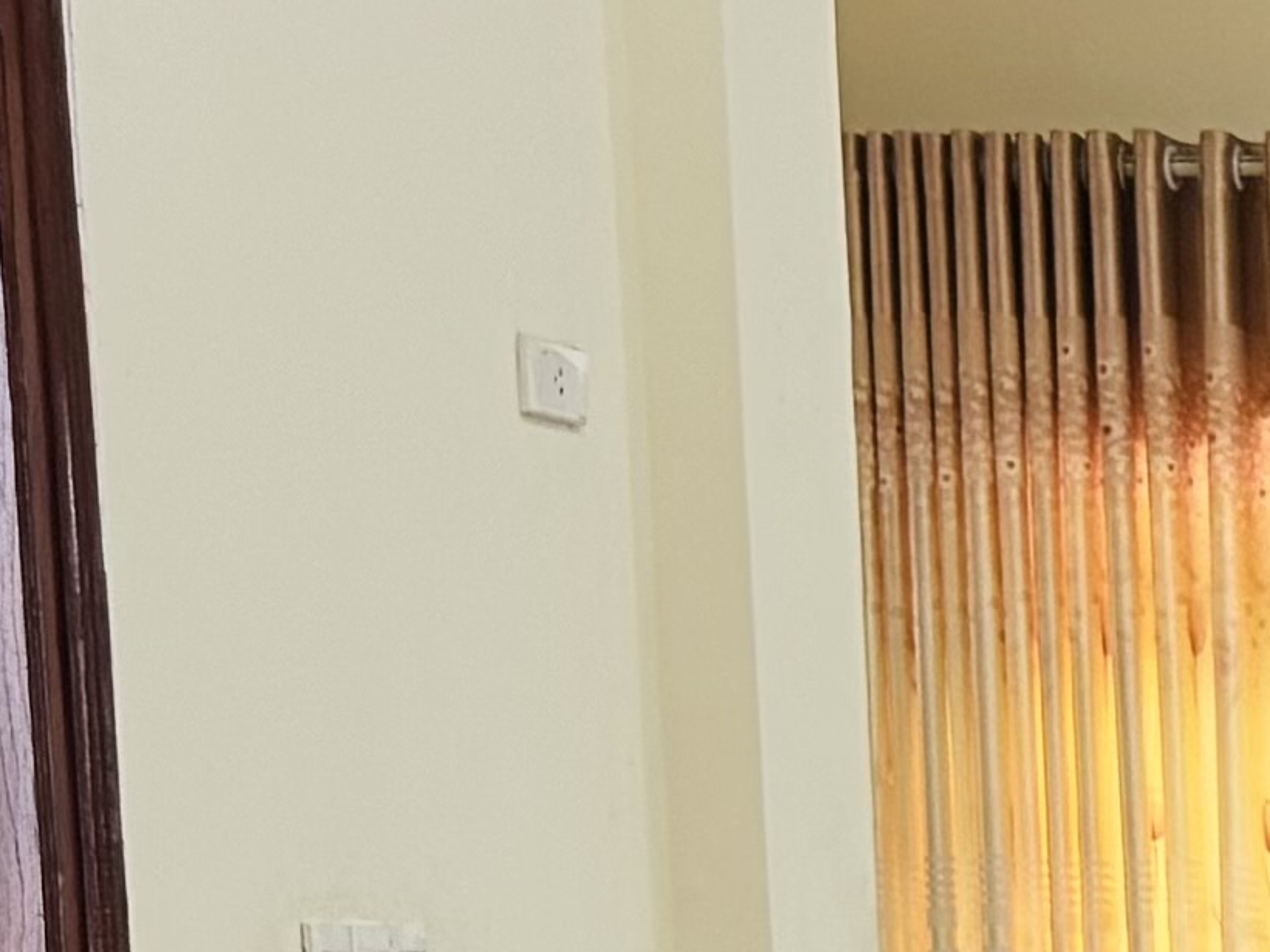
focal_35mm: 167
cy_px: 1941
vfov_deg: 8.4
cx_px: 3258
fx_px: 6128
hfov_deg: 10.0
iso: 160
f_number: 1.78
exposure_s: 1/50
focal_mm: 6.76
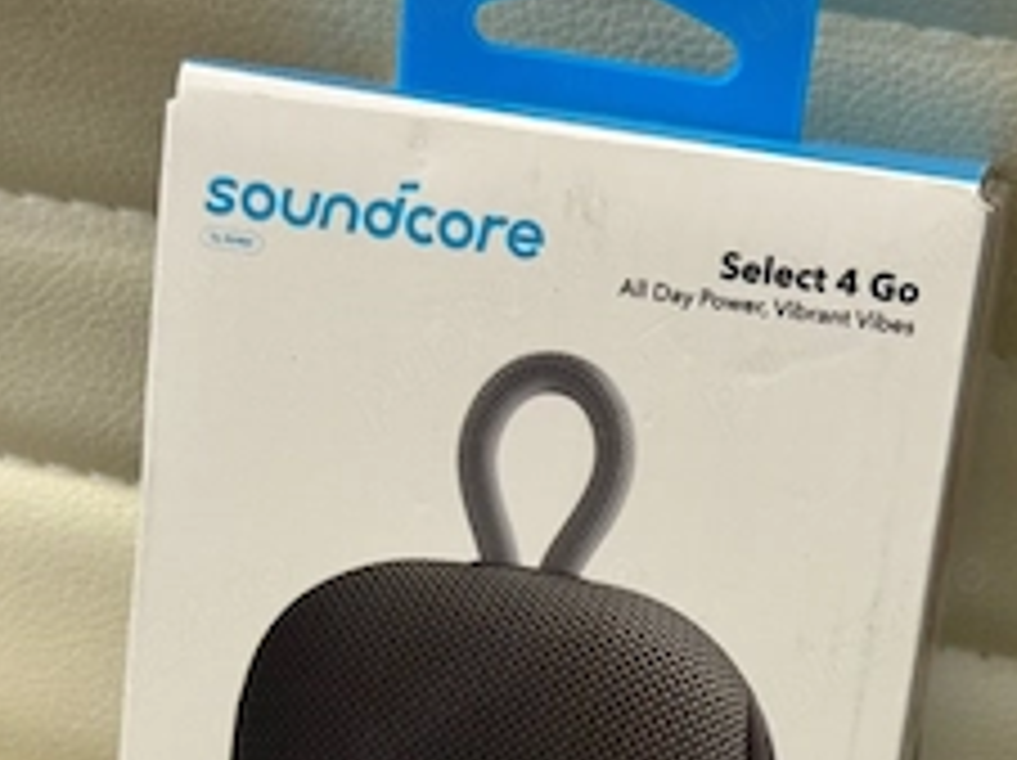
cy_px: 715
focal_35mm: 85
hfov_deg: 23.0
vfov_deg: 17.0
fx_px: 2495
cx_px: 585
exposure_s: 1/56
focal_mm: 6.76
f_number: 1.78
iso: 250
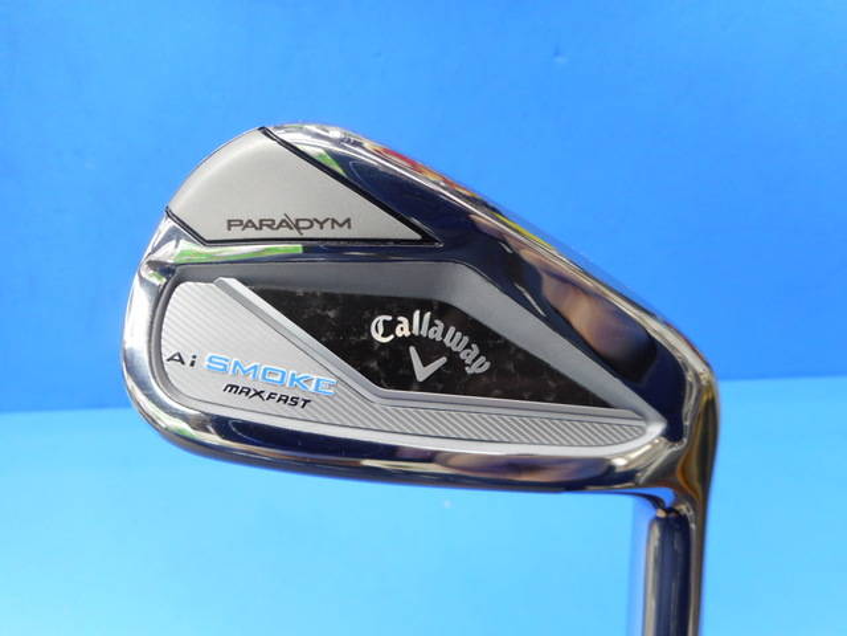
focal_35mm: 25
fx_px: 612
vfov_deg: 54.9
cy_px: 318
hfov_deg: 69.4
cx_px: 424
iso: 160
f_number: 3.7
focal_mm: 4.5
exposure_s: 1/30
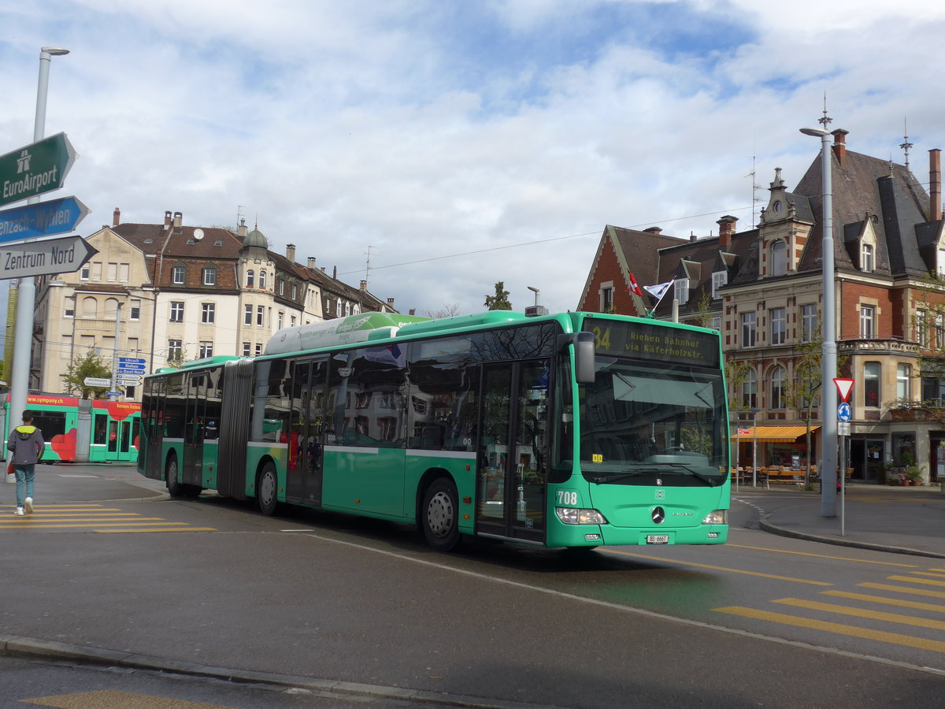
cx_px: 472
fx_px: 1065
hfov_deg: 47.9
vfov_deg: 36.8
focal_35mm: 39
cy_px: 354
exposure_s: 1/2000
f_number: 2.8
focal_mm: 8
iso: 80
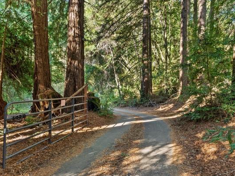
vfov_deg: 78.0
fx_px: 109
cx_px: 121
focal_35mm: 16
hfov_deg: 94.5
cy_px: 92
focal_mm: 14
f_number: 7.1
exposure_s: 1/6
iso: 1250
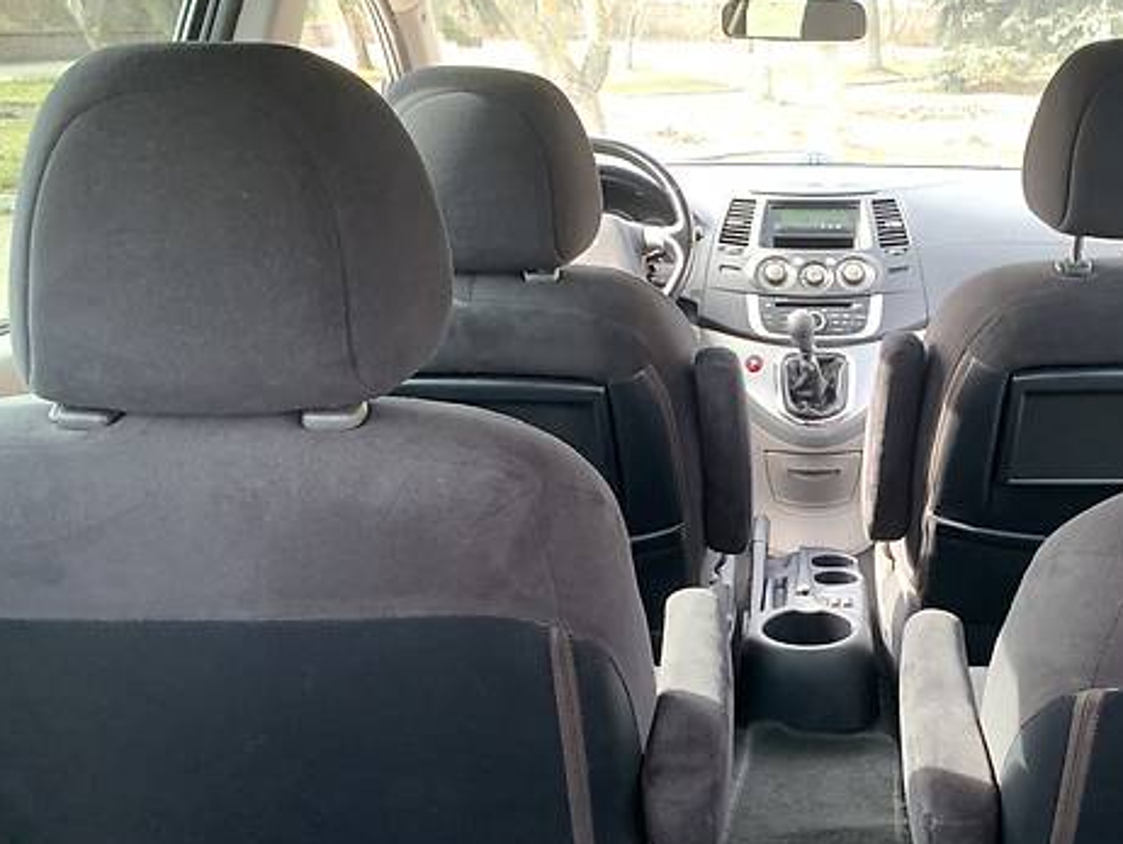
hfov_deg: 41.1
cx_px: 807
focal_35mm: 45
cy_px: 550
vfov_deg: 32.0
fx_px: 1461
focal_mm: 4.2
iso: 125
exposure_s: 1/60
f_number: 1.8
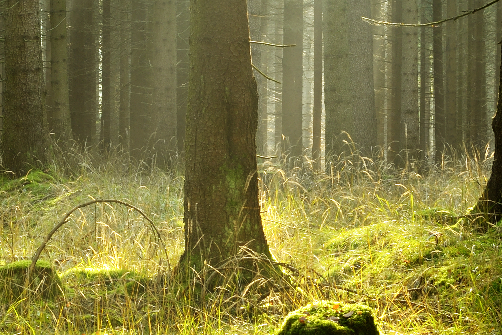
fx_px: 2832
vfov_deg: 6.7
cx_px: 73
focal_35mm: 203
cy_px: 3
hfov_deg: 10.1
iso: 100
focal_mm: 56
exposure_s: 1/1.3
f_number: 16
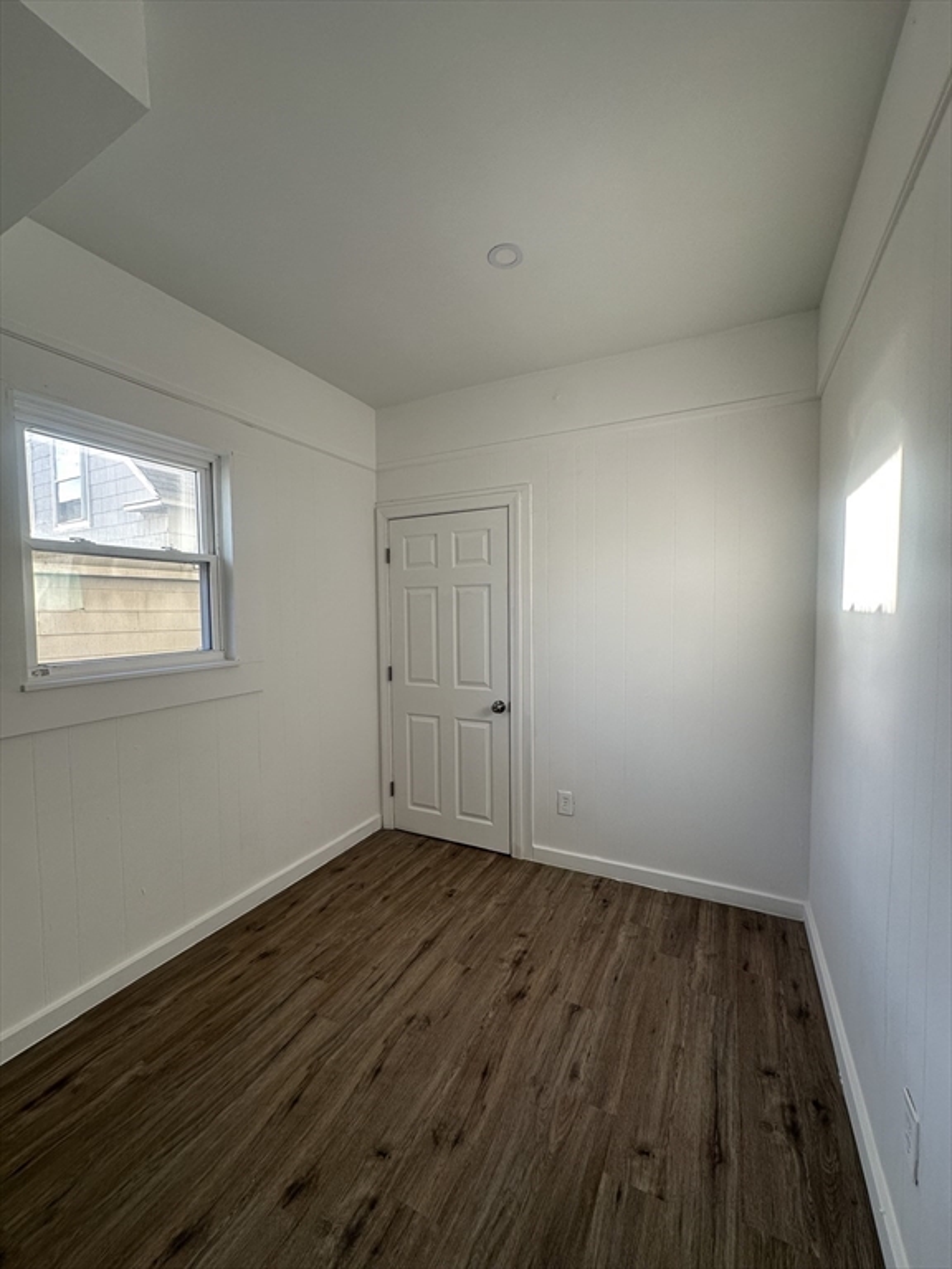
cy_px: 634
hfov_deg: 85.7
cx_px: 476
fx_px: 513
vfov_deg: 102.1
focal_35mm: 14
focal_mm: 2.22
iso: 64
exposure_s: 1/99
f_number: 2.2
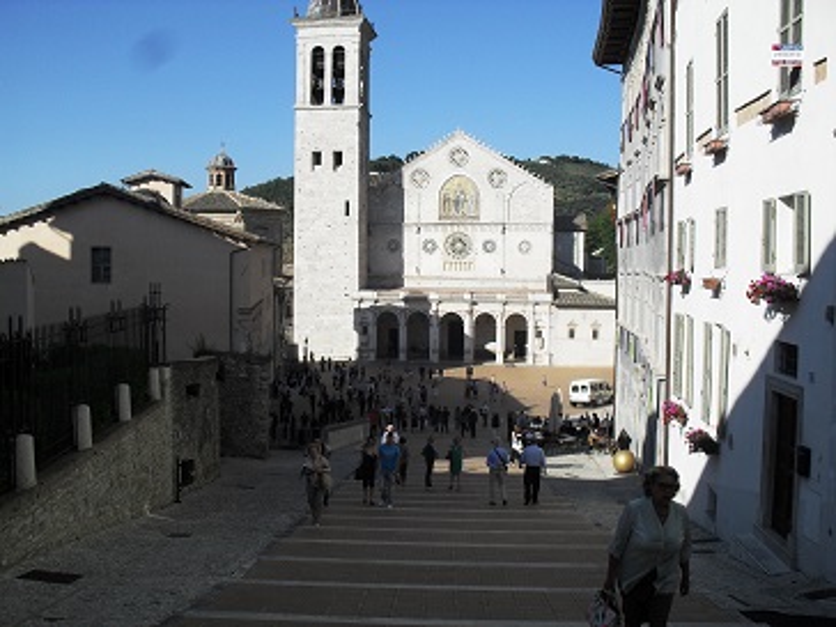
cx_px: 418
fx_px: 845
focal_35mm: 35
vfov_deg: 40.7
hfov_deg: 52.6
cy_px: 314
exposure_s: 1/250
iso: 100
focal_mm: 6.3
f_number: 8.4
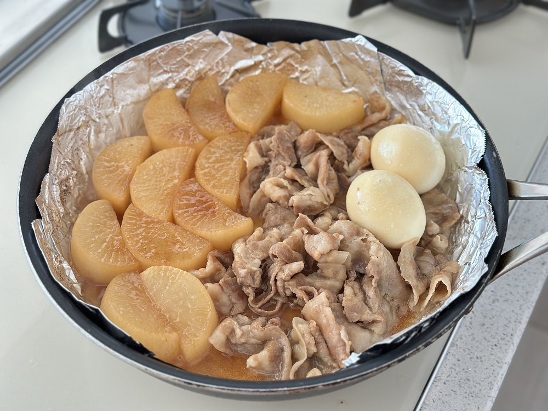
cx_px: 274
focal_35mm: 48
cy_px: 206
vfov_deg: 30.3
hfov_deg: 39.7
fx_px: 760
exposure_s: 1/60
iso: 200
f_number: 1.78
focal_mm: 6.86
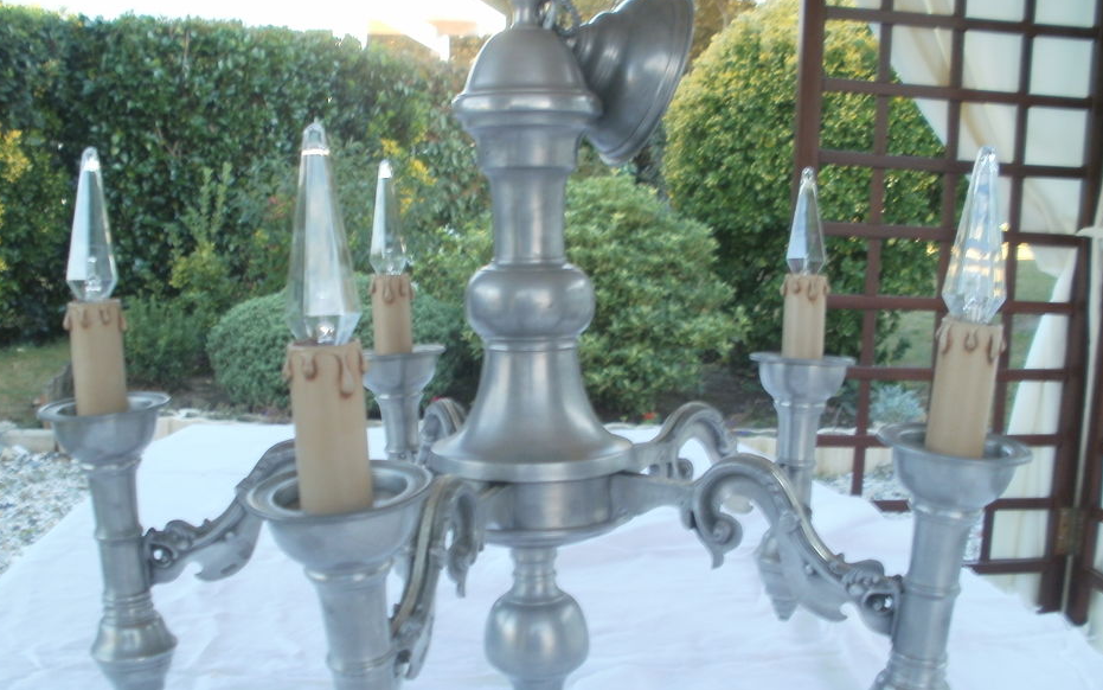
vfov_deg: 31.2
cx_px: 519
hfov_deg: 48.2
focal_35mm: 41
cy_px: 421
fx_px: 1233
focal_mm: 6.3
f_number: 3.5
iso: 100
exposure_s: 1/50
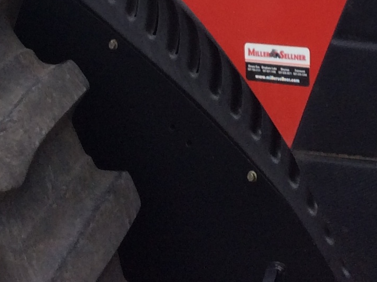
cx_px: 343
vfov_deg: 12.2
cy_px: -128
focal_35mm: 116
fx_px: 1261
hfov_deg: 16.8
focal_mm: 3.3
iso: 32
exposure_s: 1/381
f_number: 2.4
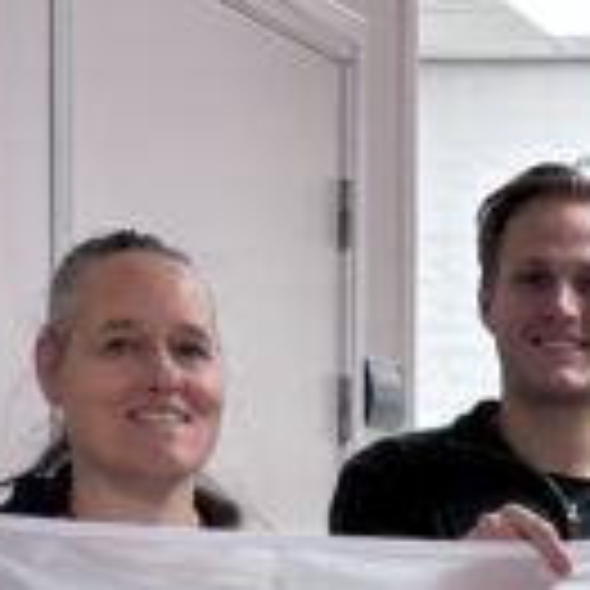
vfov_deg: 12.3
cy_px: 896
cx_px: 797
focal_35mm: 135
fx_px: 2603
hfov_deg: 12.5
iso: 125
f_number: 1.6
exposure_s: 1/100
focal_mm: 5.96
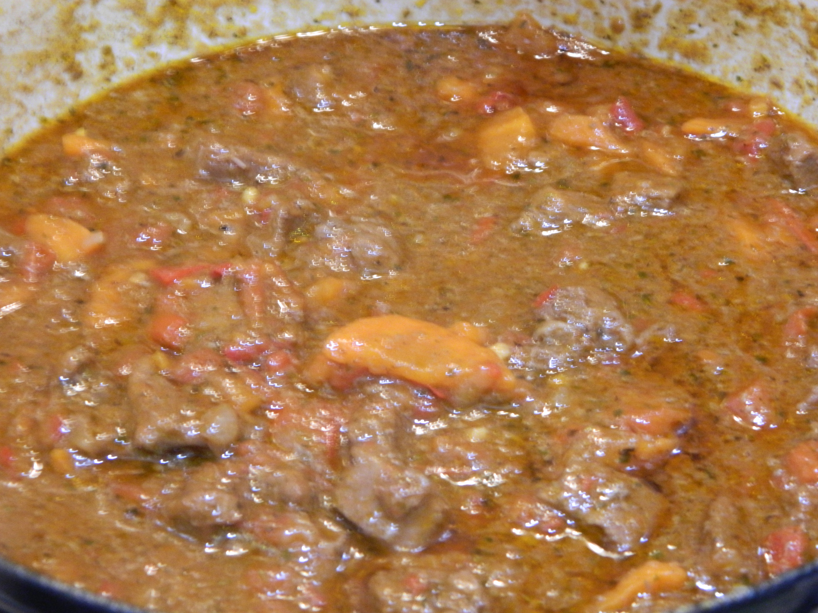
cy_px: 306
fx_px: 1985
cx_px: 409
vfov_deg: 17.6
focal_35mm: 84
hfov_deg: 23.3
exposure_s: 1/4
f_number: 4.2
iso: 400
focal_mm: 15.1
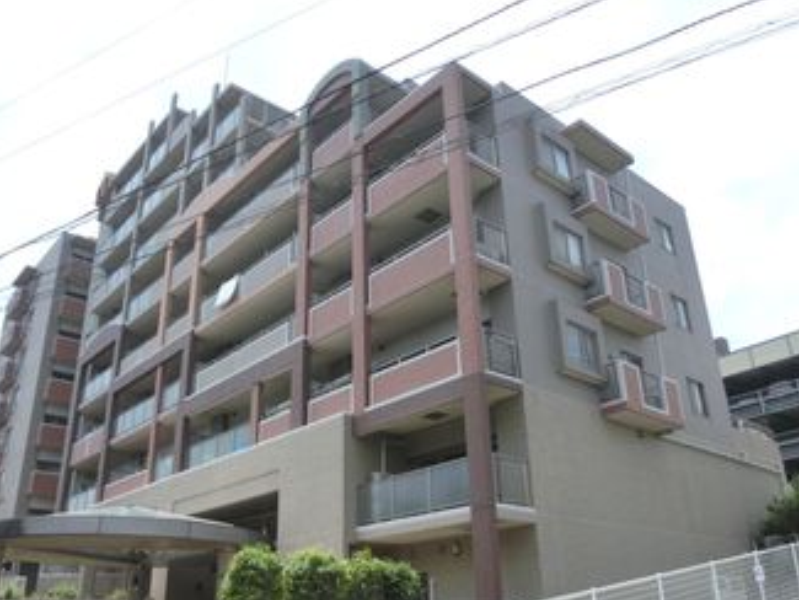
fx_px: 716
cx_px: 376
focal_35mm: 31
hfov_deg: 58.3
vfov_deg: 45.4
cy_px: 328
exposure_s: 1/1000
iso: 80
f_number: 3
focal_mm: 4.24
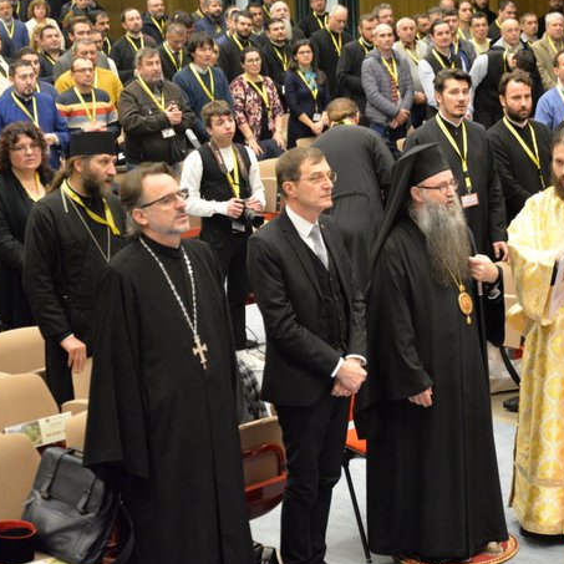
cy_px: 264
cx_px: 479
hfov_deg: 19.7
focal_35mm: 87
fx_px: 1604
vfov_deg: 19.9
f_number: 4.5
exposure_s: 1/80
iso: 6400
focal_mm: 58
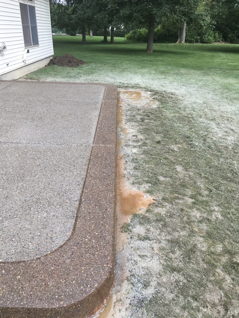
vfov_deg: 61.7
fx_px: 267
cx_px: 120
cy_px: 159
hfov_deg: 48.2
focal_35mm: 29
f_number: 2.2
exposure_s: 1/434
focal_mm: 4.15
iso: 25
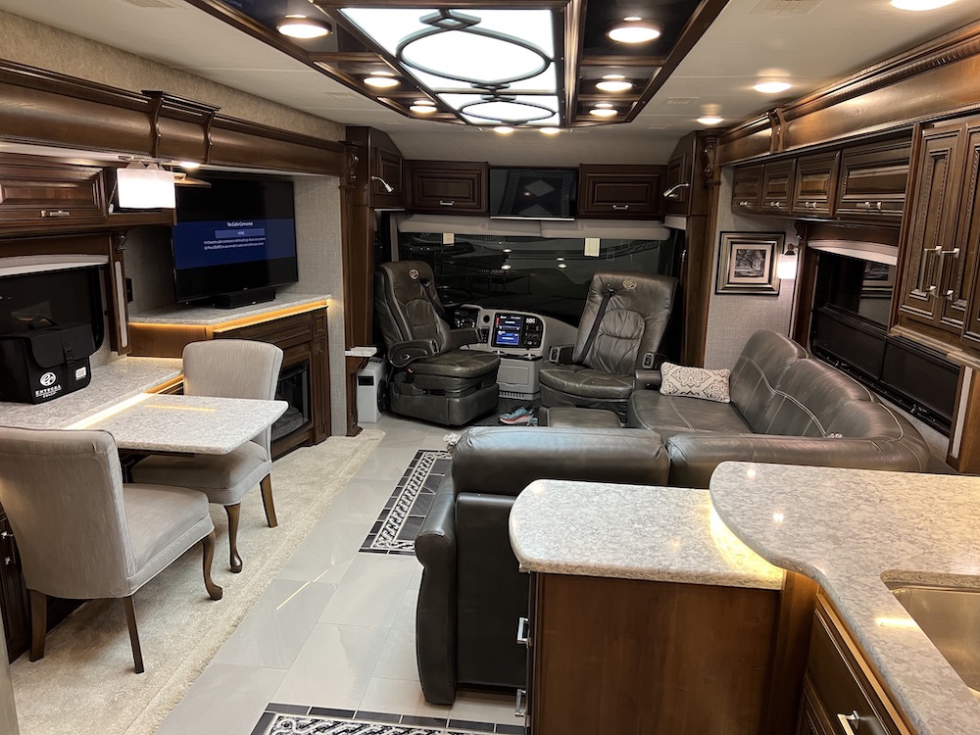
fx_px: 736
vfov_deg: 53.1
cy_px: 368
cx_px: 490
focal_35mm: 26
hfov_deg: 67.3
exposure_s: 1/60
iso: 200
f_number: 1.5
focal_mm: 5.7
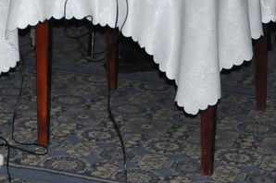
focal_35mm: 145
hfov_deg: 14.0
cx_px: 15
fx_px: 1110
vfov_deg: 9.0
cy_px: -165
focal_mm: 24
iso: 1600
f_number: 4
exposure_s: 1/200
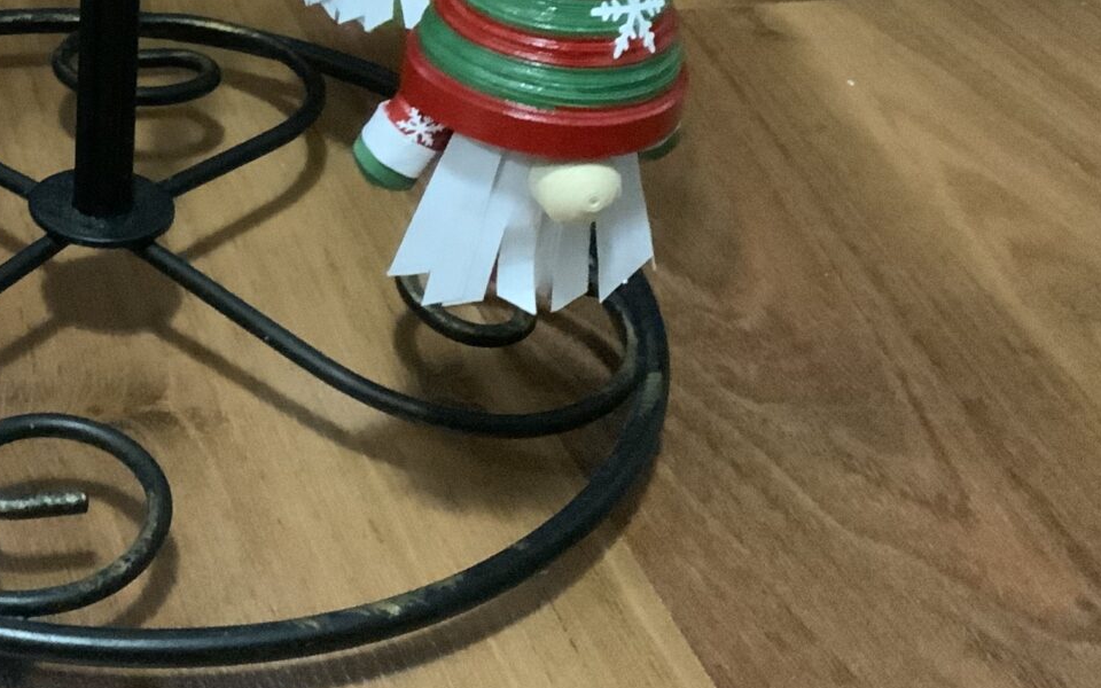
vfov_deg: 15.7
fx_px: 2460
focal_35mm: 82
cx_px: -52
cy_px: 17
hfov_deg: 23.9
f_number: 1.8
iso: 640
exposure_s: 1/26
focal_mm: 3
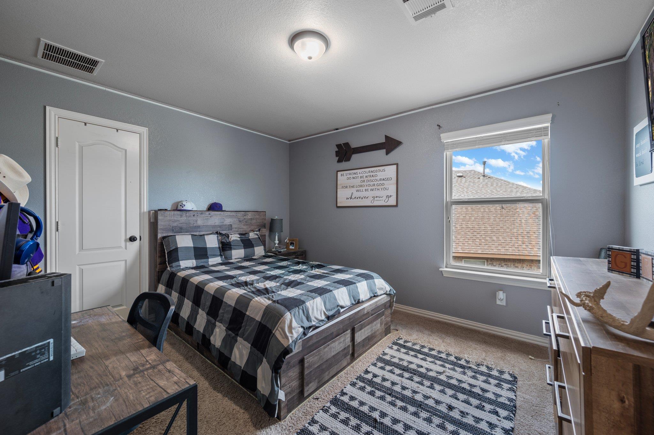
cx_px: 327
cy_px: 218
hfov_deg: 104.3
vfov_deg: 81.1
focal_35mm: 14
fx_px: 254
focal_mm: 14
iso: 100
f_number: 8
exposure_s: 2
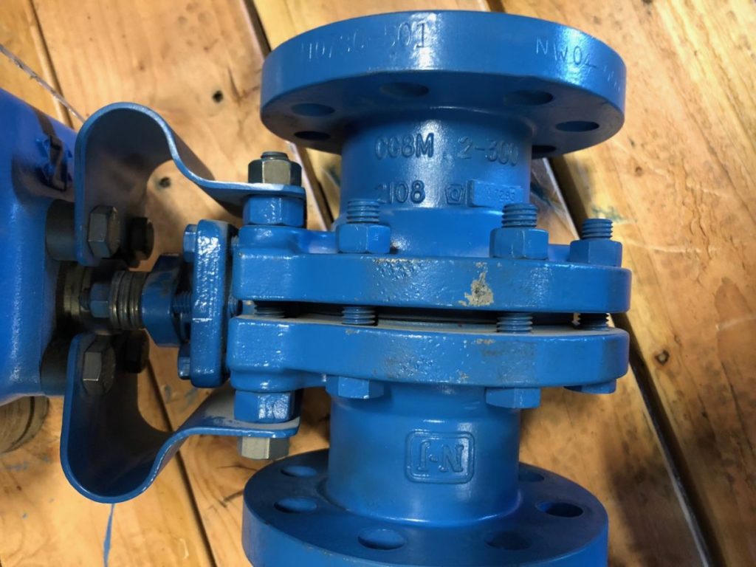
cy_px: 284
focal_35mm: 28
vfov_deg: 49.7
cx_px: 378
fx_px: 612
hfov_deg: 63.4
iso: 64
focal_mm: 3.99
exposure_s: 1/15
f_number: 1.8
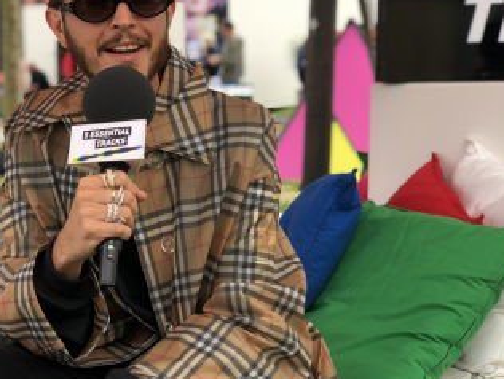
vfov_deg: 18.0
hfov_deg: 23.7
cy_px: 155
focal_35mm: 82
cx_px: 180
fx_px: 1196
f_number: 2.4
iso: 16
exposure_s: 1/145
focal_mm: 6
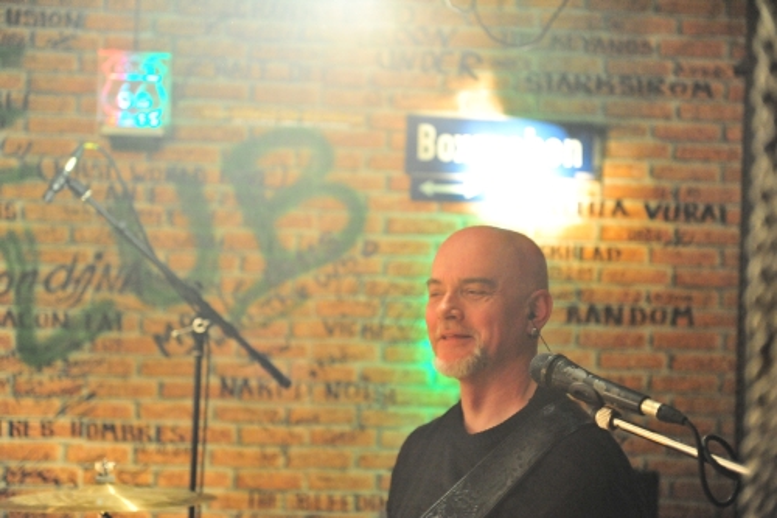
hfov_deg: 30.5
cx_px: 388
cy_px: 259
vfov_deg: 20.6
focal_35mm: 66
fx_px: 1424
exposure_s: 1/50
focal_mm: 66
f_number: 2.8
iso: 6400
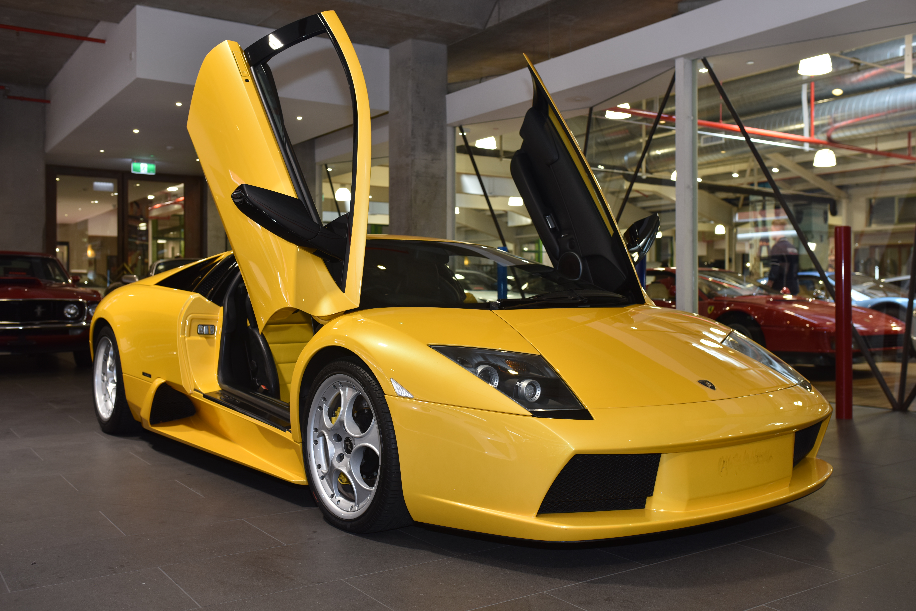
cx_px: 458
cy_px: 306
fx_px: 891
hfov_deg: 54.4
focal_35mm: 35
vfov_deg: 37.9
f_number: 4
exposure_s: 1/50
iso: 250
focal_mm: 35
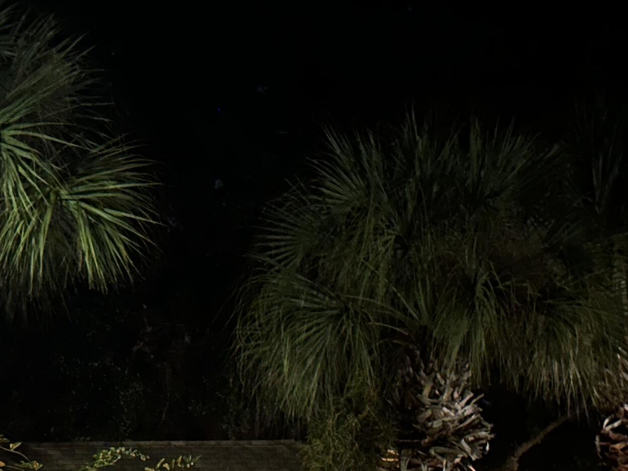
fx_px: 2105
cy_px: 525
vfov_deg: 12.5
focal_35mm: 116
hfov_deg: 16.8
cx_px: 110
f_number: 1.78
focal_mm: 6.86
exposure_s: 1/2
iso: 320
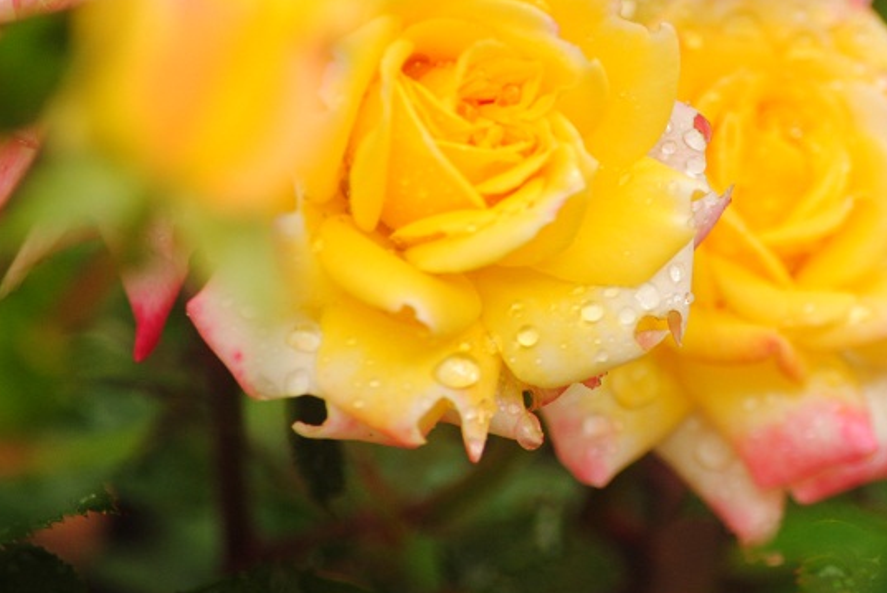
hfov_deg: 3.1
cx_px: 634
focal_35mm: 671
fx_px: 16546
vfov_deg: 2.1
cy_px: 178
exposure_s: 1/30
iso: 200
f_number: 8
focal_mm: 300
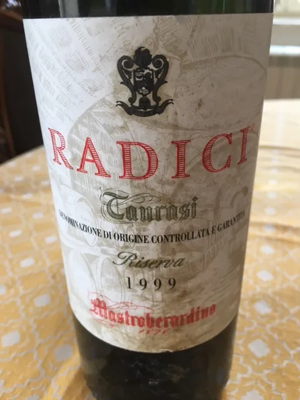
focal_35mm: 29
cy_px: 200
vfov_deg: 61.7
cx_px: 150
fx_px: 335
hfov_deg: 48.2
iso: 50
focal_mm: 4.15
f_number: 2.2
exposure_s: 1/33
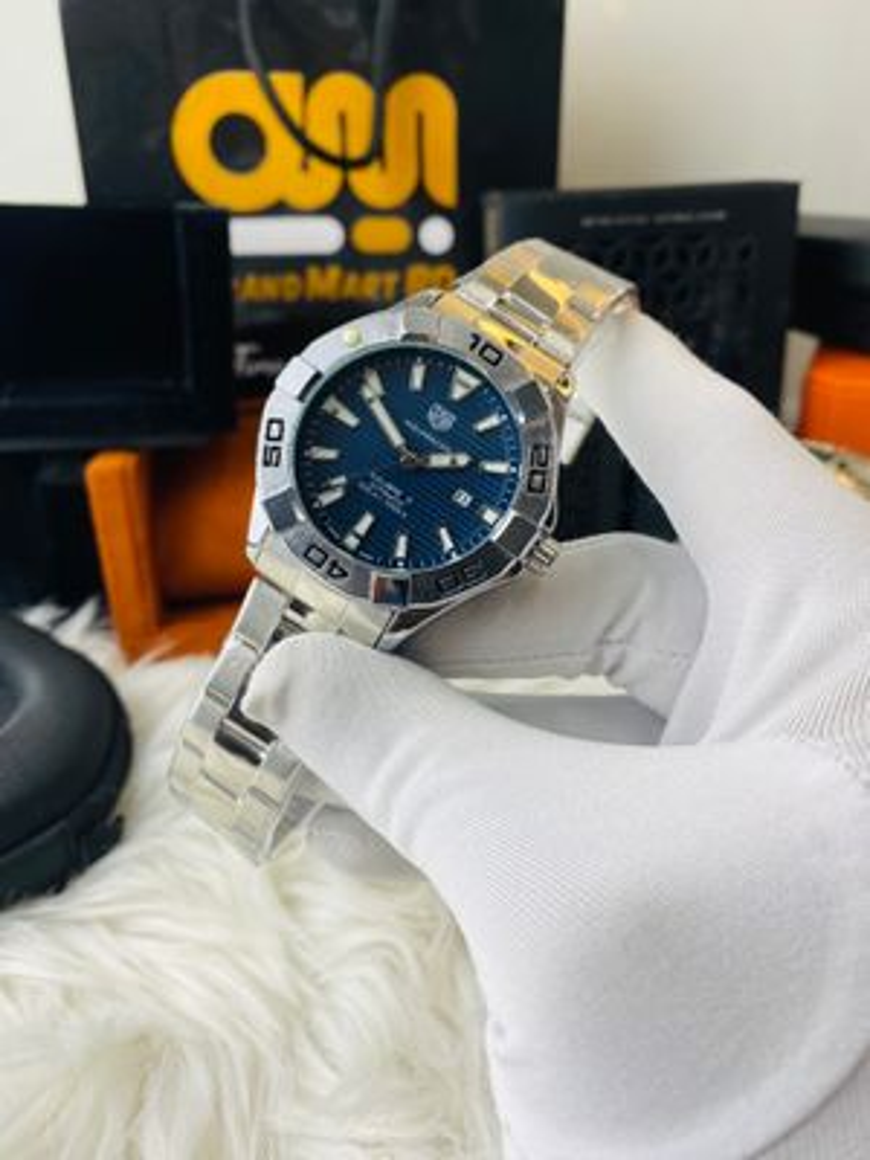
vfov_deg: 69.4
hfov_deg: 54.9
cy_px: 580
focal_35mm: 25
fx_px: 838
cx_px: 435
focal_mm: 4.25
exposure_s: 1/162
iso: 32
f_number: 1.8
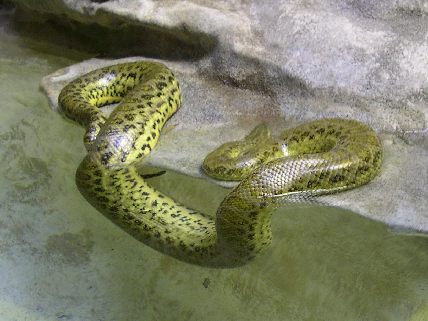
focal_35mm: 38
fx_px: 470
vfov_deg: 37.7
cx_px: 214
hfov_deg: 49.0
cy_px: 160
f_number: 2.8
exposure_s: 1/5
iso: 131
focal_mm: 8
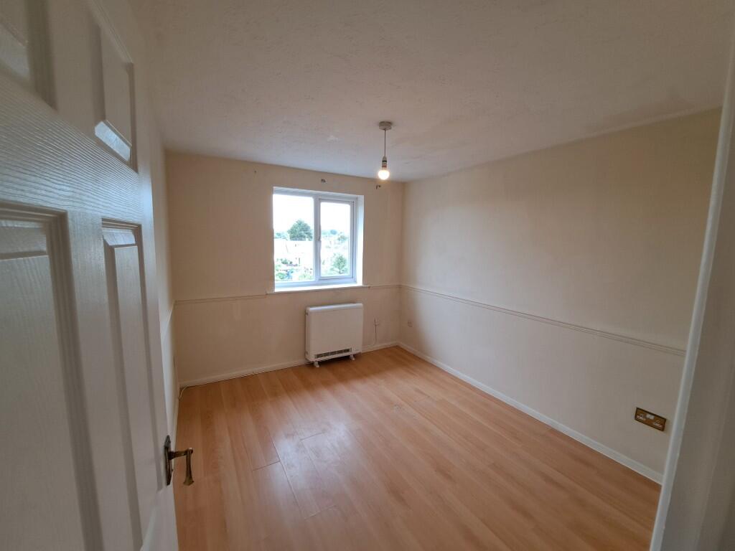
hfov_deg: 106.2
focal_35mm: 13
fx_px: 276
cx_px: 368
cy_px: 276
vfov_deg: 89.9
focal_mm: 1.74
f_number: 2.2
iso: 80
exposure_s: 1/50
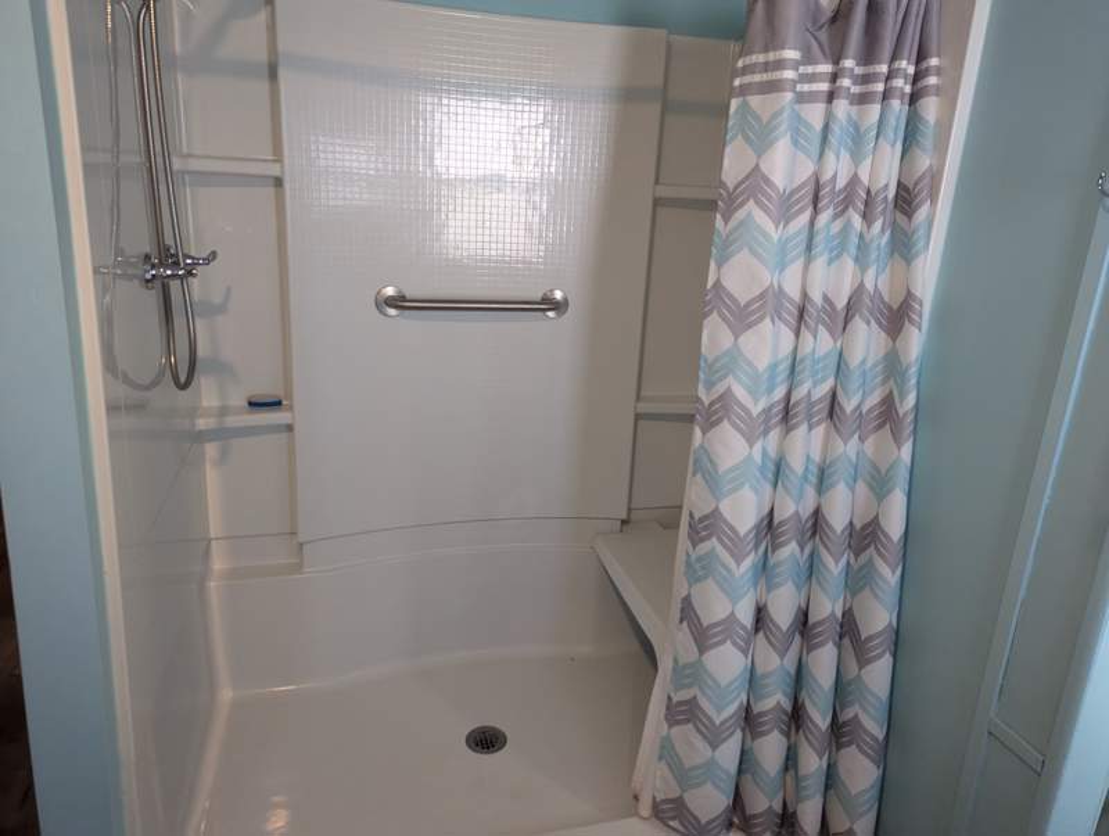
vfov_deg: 57.0
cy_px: 418
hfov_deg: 71.5
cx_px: 554
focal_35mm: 24
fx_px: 770
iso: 460
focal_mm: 6.81
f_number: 1.85
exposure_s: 1/120
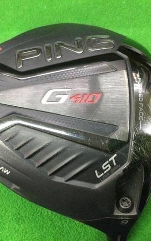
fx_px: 290
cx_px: 59
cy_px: 120
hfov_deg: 29.1
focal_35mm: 44
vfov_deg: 45.3
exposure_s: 1/30
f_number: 2.4
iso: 200
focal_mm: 3.3
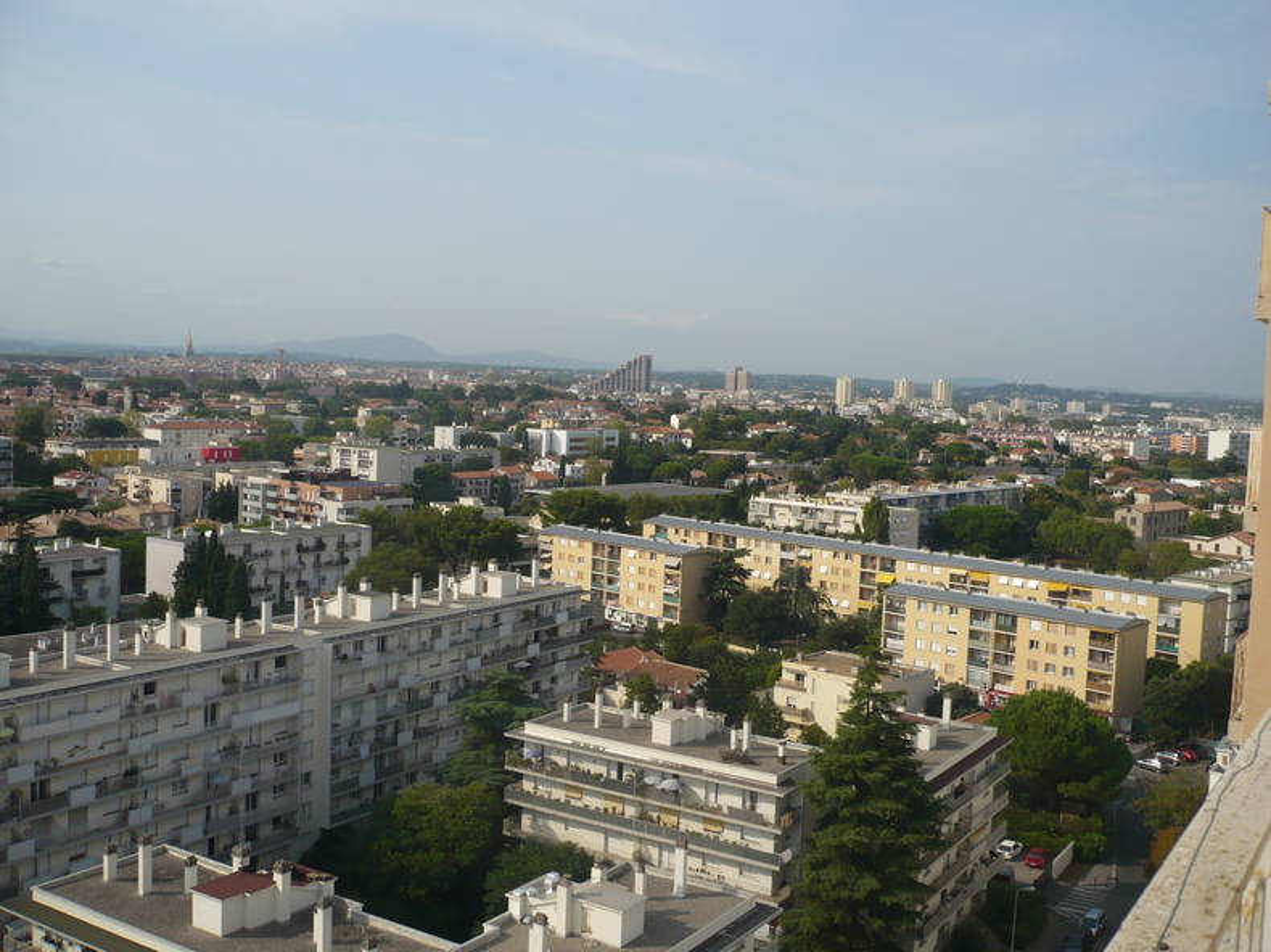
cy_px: 476
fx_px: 1285
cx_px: 636
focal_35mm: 35
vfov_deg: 40.7
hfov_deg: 52.6
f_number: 8
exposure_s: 1/320
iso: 100
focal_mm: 5.8
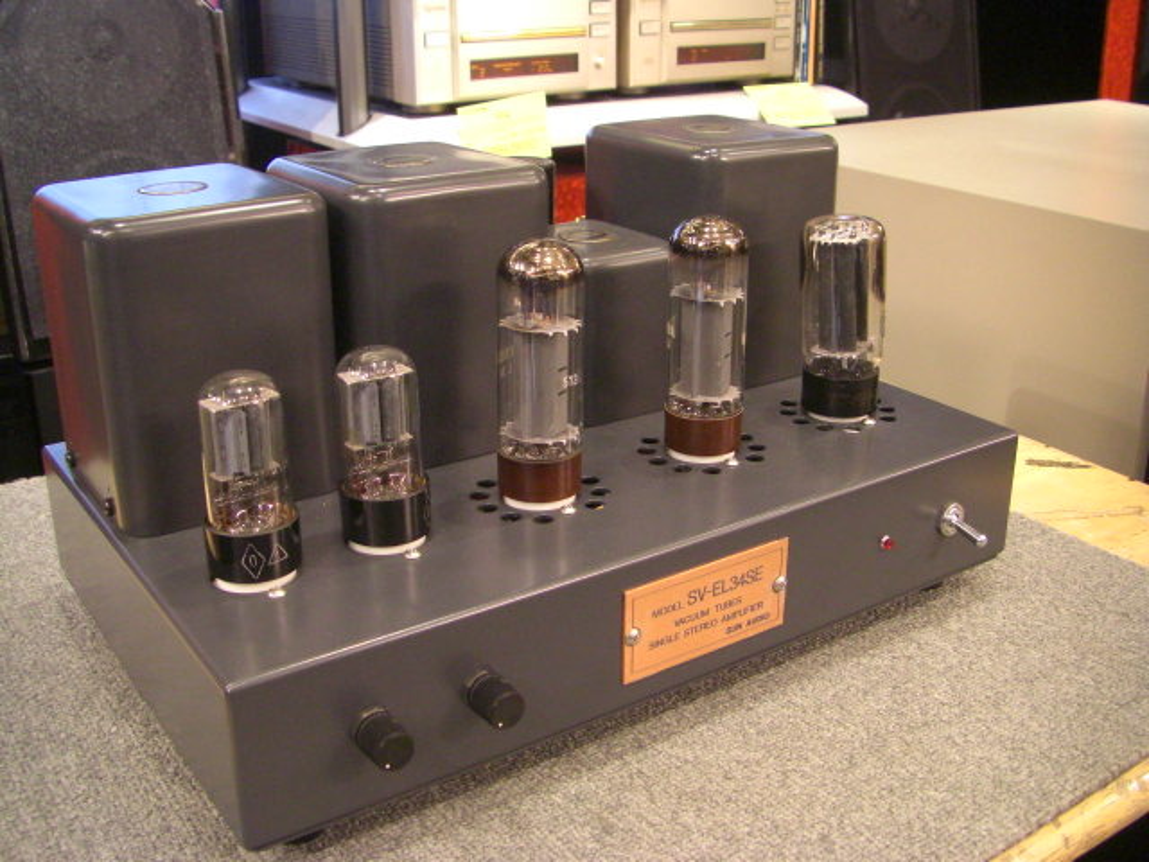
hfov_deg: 49.0
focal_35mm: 38
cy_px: 431
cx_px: 574
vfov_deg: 37.7
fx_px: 1261
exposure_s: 1/8
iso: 400
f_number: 3.4
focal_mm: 6.3
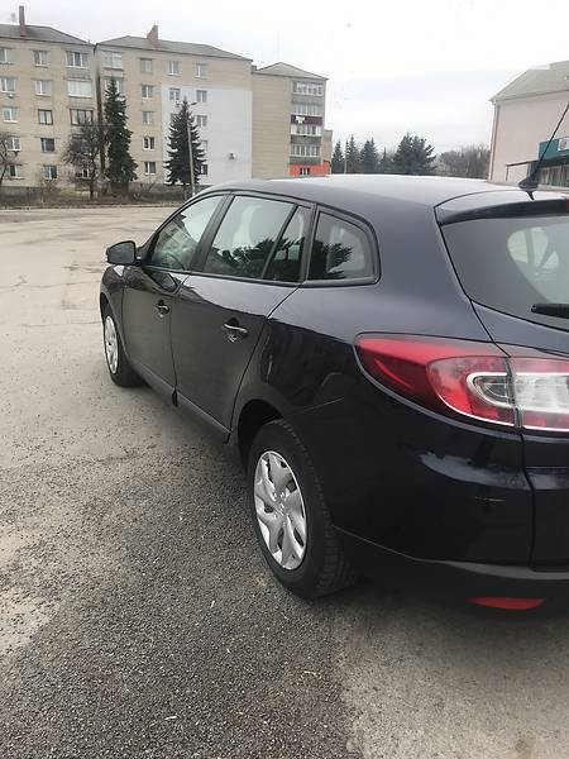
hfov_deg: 49.7
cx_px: 284
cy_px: 380
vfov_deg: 63.4
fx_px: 614
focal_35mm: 28
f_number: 1.8
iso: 20
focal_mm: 4
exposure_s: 1/330
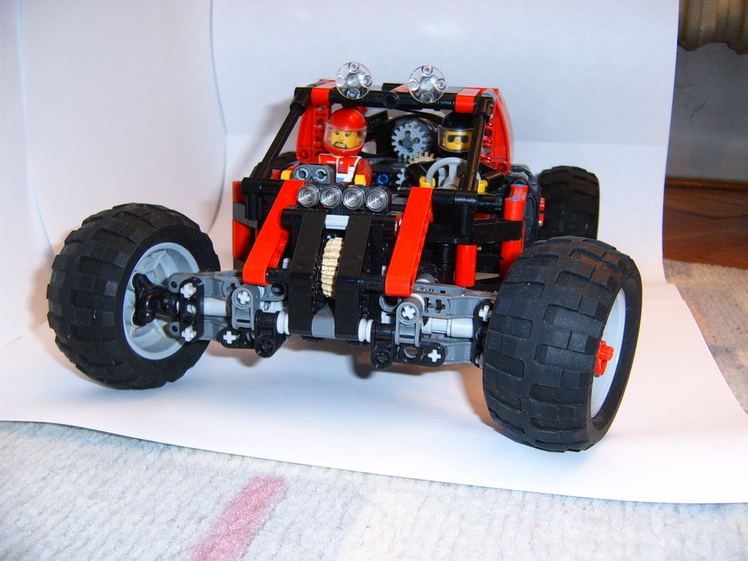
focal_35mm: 38
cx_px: 374
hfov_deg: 49.0
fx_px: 821
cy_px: 280
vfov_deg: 37.7
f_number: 2.8
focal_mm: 5.8
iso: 141
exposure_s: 1/45
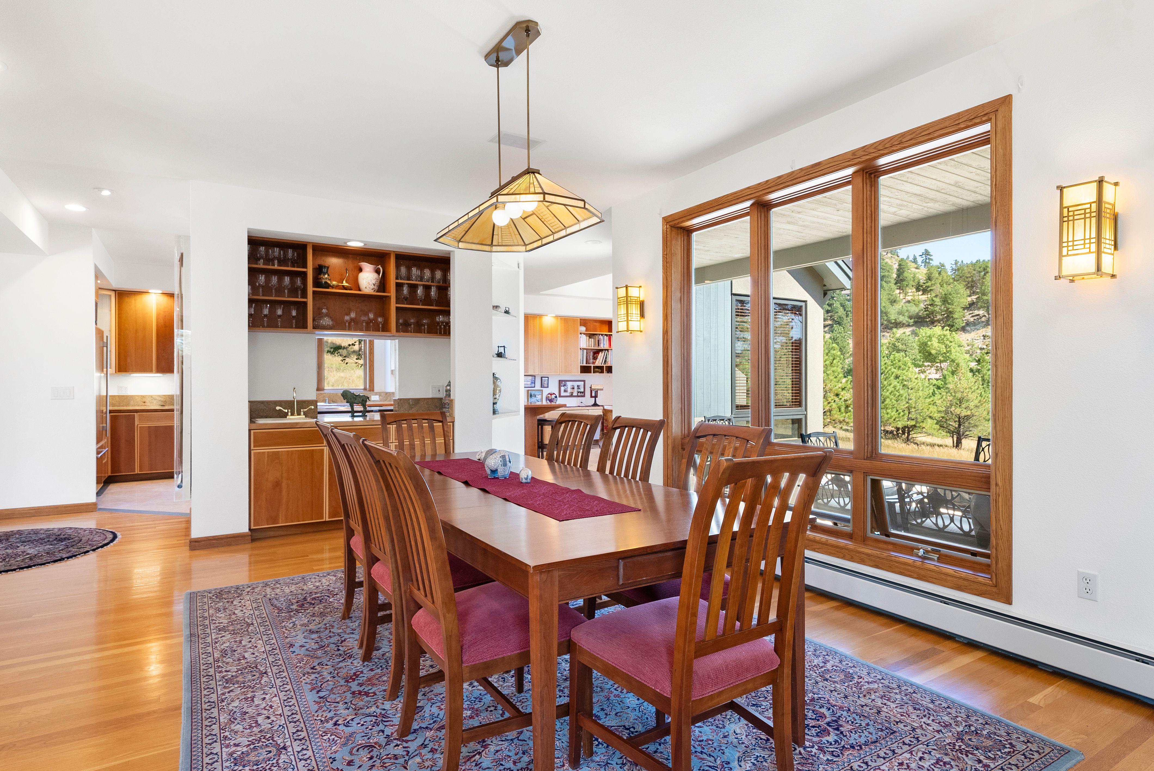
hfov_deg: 83.9
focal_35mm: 20
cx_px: 577
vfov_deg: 62.0
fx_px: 641
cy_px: 386
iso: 640
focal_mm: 20
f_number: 8
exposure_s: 1/20
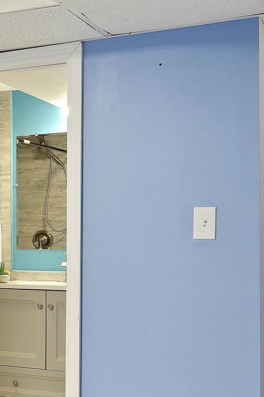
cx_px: -144
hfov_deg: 16.9
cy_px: 232
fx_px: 793
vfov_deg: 28.0
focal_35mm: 72
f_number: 8
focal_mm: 19
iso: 250
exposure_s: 1.3
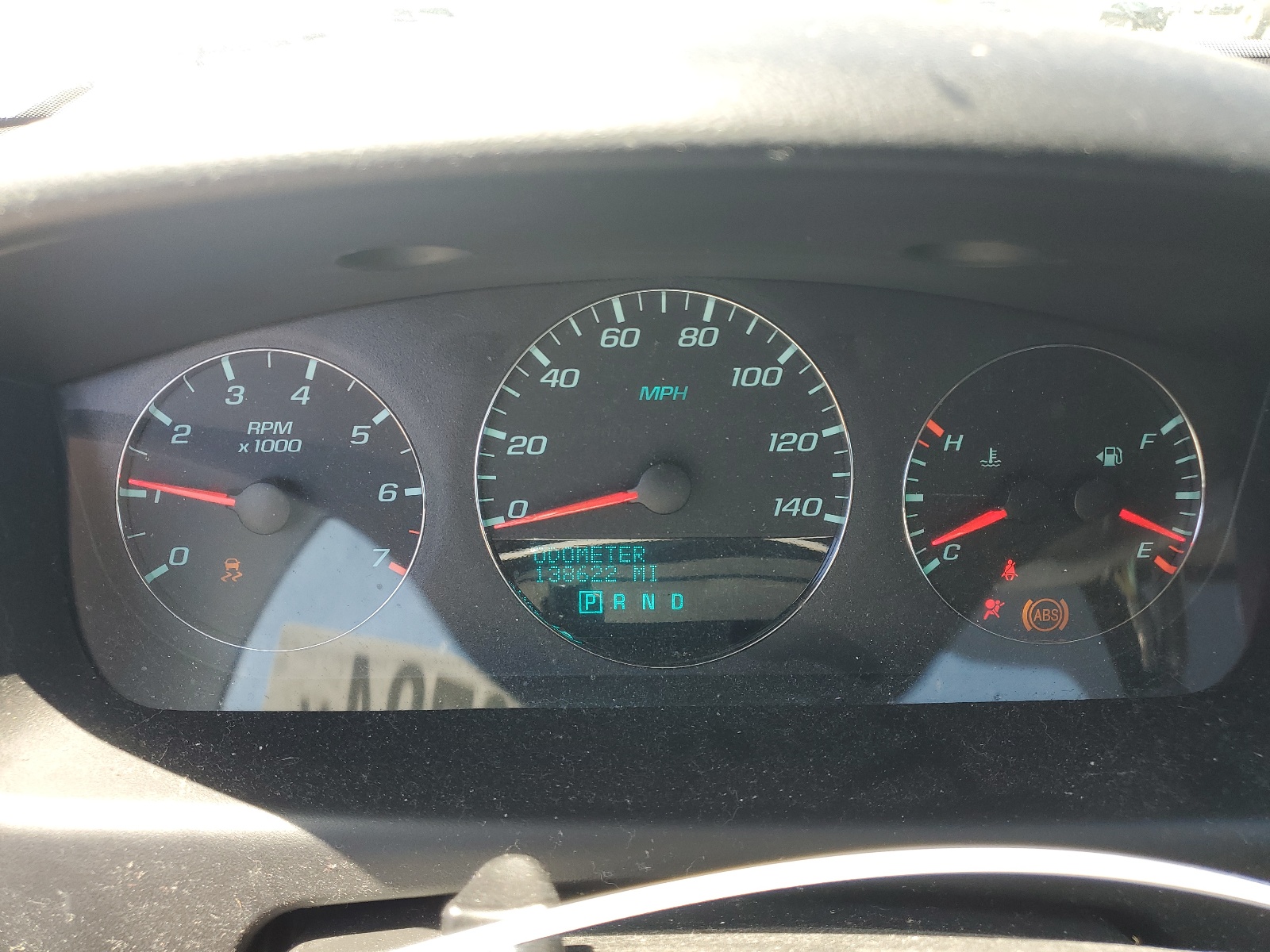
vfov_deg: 53.1
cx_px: 635
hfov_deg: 67.3
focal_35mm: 26
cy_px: 476
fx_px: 954
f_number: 1.5
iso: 50
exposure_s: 1/200
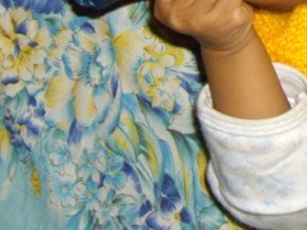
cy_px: -78
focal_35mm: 162
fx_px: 1437
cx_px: 463
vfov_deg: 9.0
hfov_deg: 11.7
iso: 200
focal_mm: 6.2
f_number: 2.7
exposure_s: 1/40
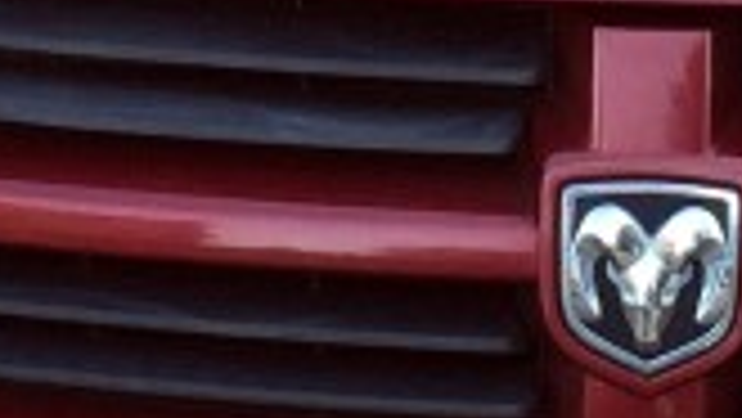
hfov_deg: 11.0
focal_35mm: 196
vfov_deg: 6.1
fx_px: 3858
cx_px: 409
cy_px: -252
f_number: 2.2
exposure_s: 1/120
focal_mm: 4.15
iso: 50
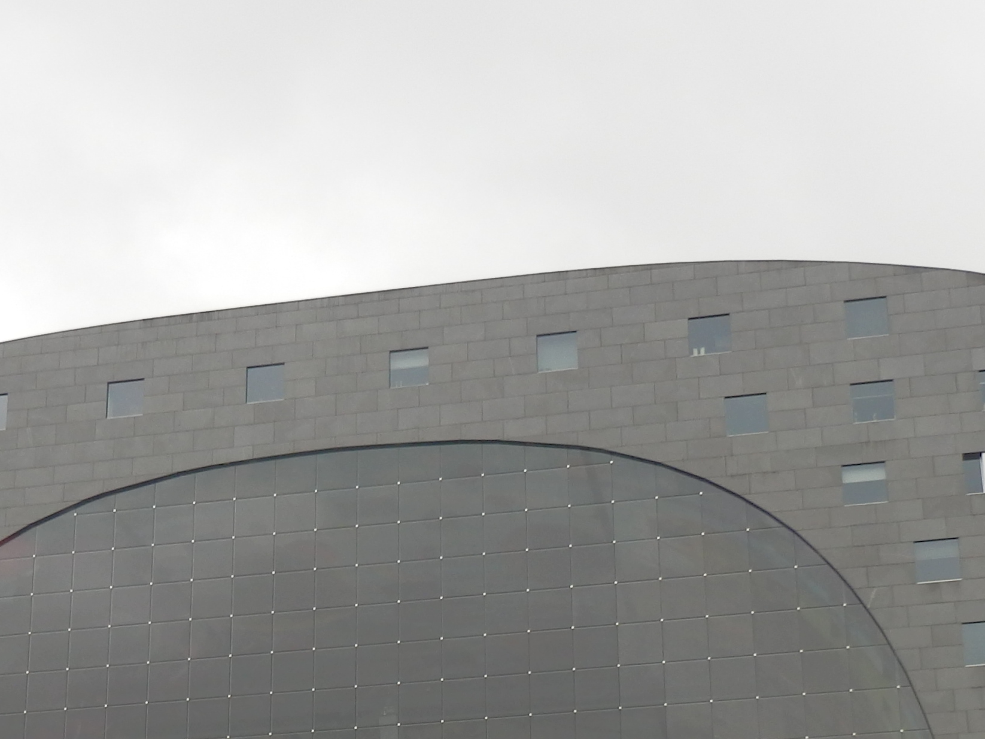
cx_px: 414
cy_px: 812
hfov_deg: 27.7
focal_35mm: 70
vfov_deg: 20.1
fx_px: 1992
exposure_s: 1/100
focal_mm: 4.5
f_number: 3
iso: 80
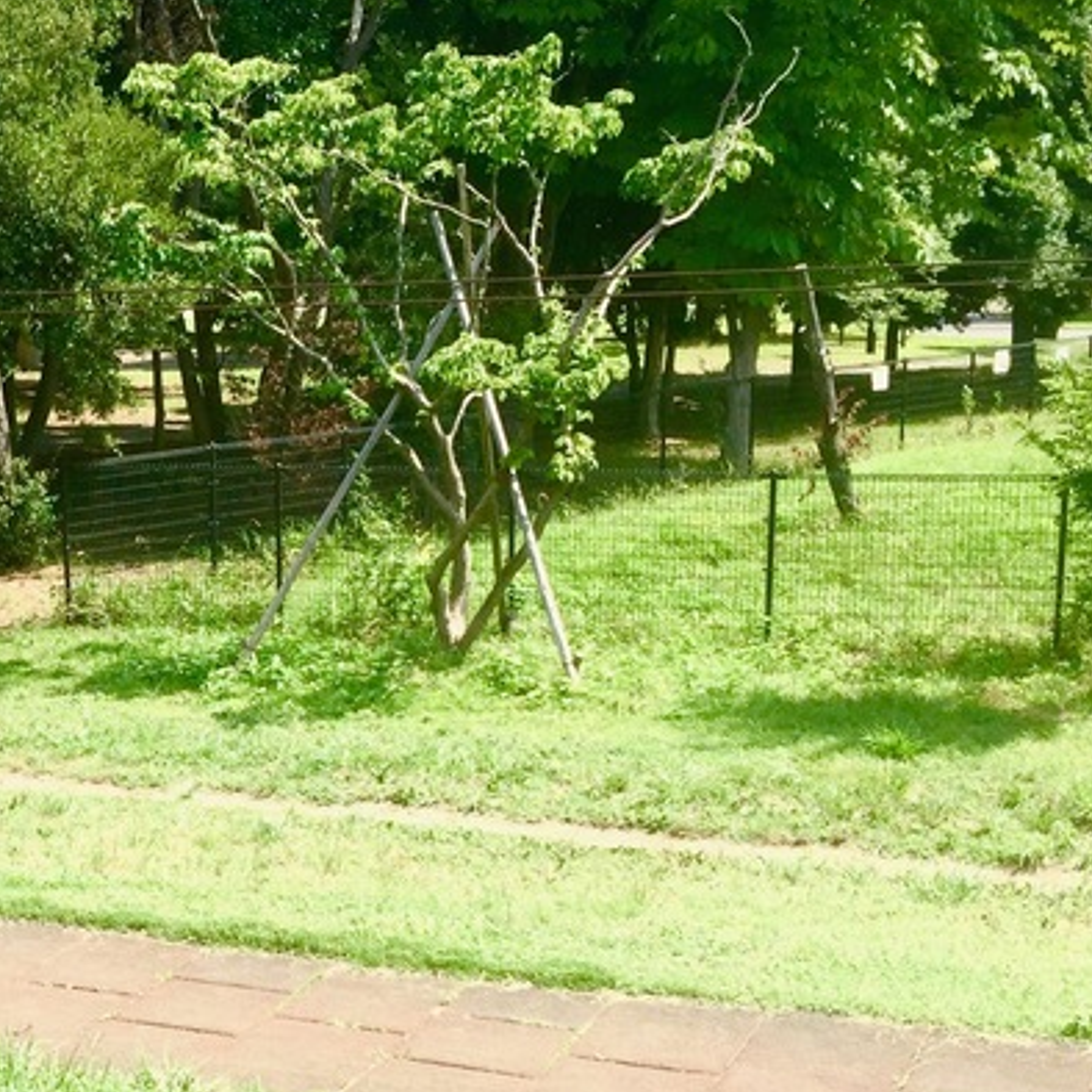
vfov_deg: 26.2
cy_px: 779
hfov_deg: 25.2
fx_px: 2320
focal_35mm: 65
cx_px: 6
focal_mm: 4.15
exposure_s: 1/732
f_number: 2.2
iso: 32
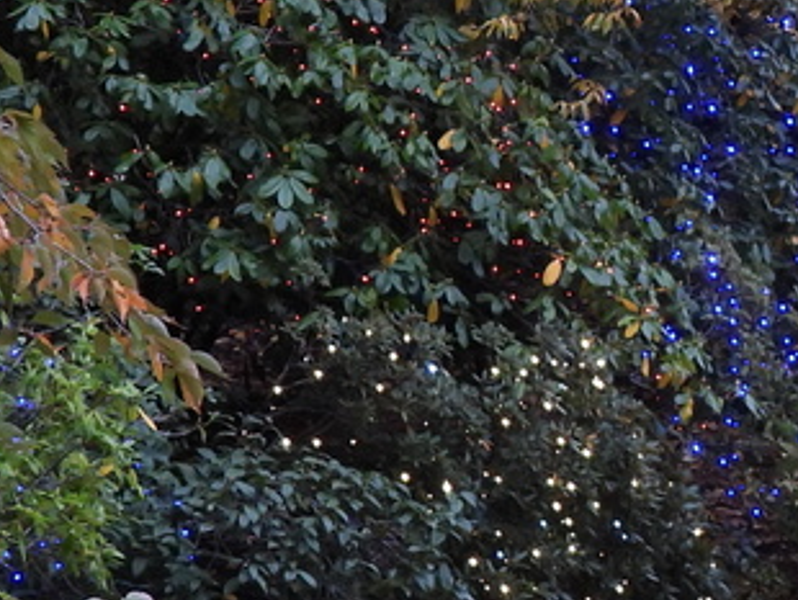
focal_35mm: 330
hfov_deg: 6.0
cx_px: 970
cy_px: 209
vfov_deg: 4.5
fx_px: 7613
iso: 200
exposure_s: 1/60
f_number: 3.5
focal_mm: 14.3
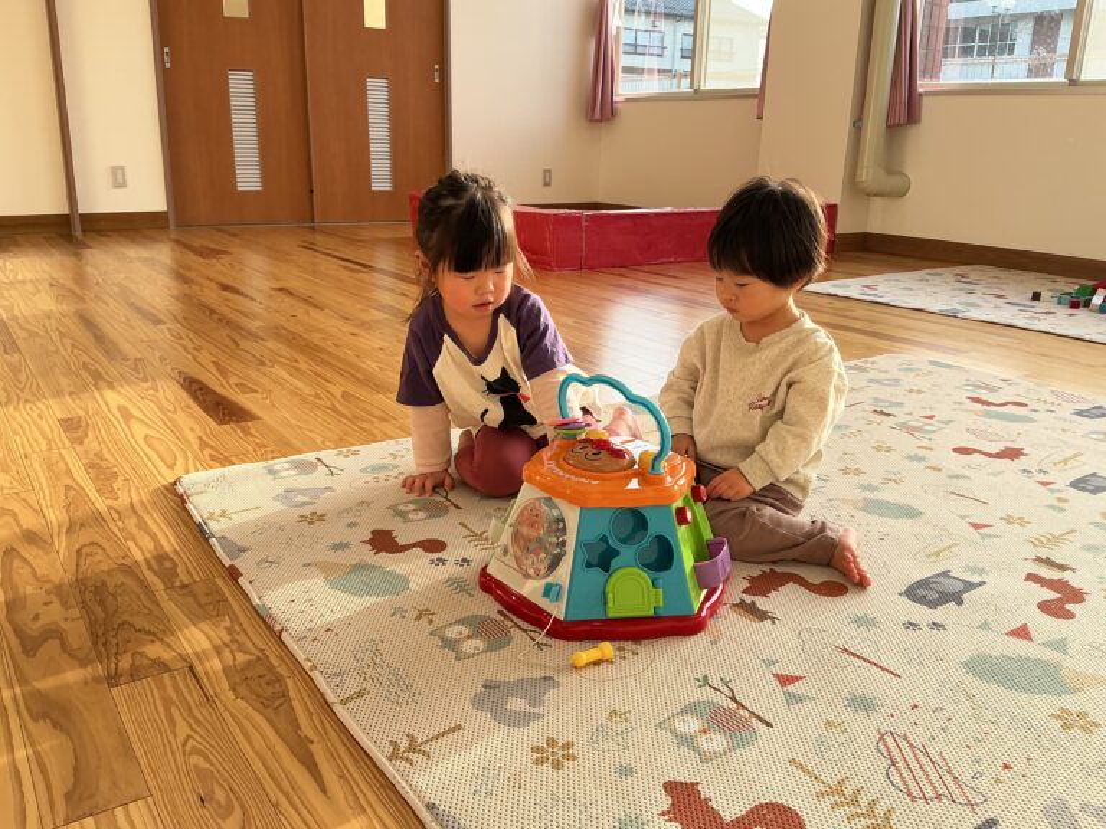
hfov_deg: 61.7
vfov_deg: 48.2
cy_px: 414
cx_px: 553
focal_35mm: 29
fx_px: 927
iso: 16
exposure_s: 1/136
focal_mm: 3
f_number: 1.8
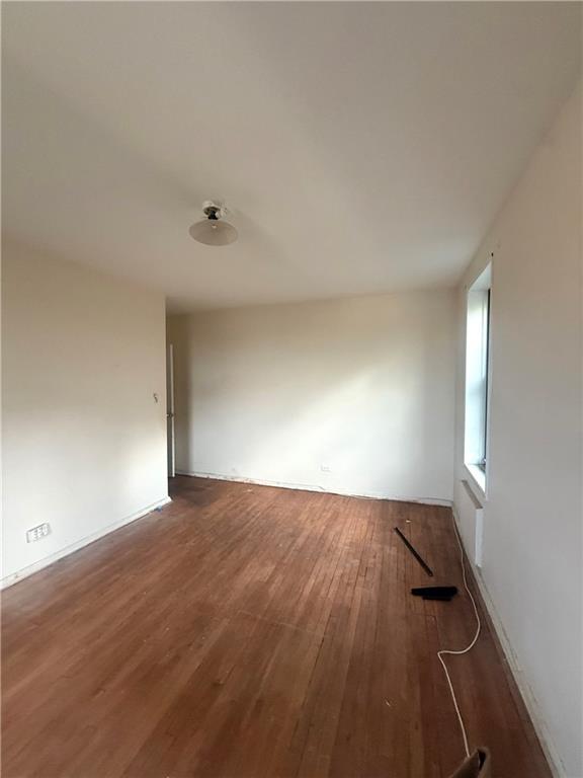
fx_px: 314
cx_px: 292
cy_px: 389
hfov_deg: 85.7
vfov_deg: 102.1
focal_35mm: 14
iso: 320
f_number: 2.2
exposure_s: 1/120
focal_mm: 2.22
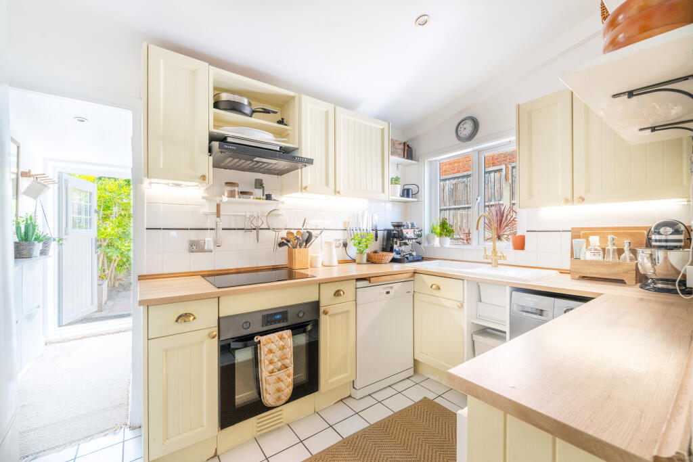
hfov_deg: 104.2
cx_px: 346
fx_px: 270
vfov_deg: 81.2
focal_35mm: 14
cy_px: 231
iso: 320
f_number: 9
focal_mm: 14
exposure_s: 1/8
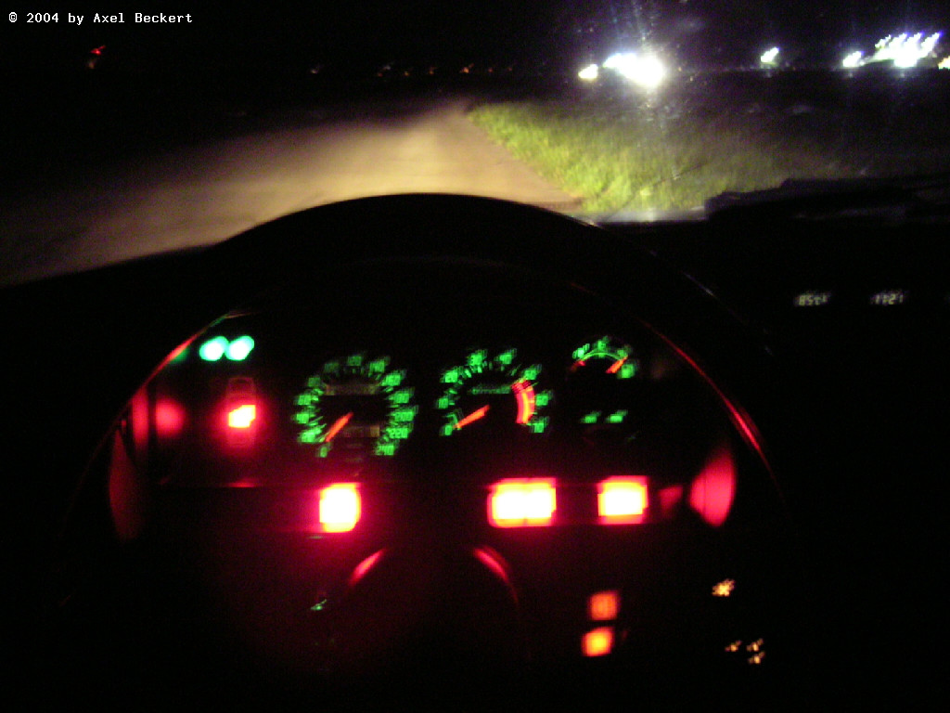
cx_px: 475
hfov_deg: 51.4
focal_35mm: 36
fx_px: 988
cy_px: 356
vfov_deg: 39.7
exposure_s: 2
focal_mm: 5.6
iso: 237
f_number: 2.8
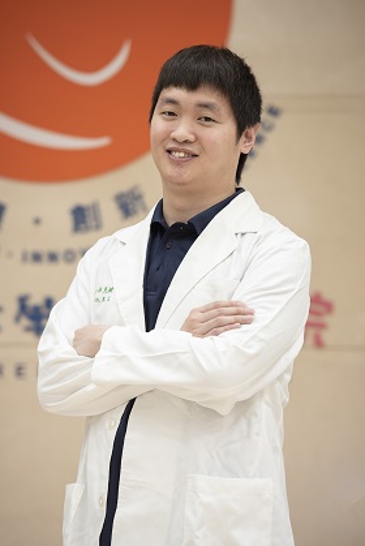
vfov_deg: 12.4
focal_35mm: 166
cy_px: 286
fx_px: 2520
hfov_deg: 8.3
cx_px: 188
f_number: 3.5
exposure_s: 1/160
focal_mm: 155
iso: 800
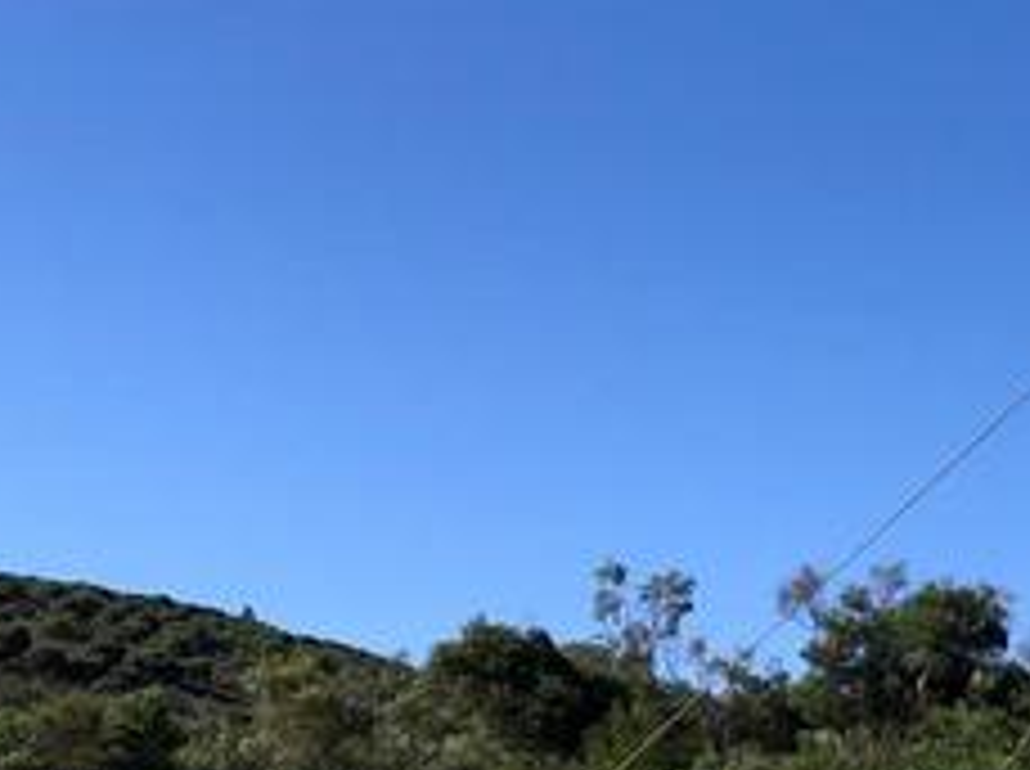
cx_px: 1511
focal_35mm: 98
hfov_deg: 18.0
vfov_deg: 15.0
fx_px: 2911
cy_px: 387
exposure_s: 1/1600
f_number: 1.8
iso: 20
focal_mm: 3.99
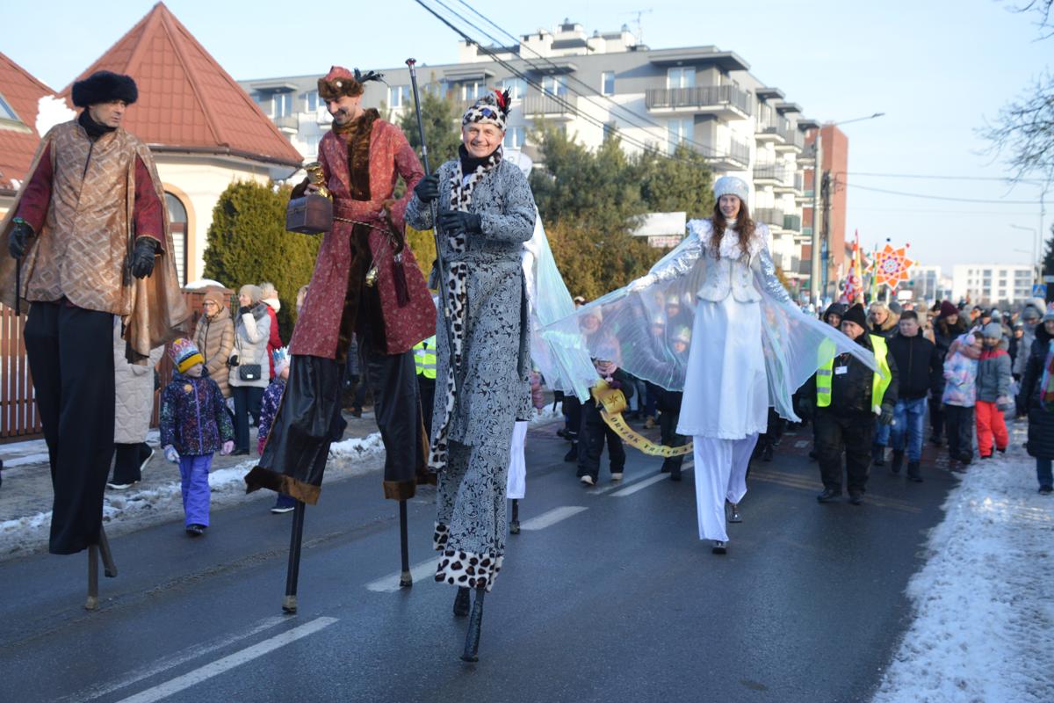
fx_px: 1054
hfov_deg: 53.1
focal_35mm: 36
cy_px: 352
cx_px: 527
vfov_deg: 36.9
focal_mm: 24
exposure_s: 1/1000
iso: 400
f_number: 4
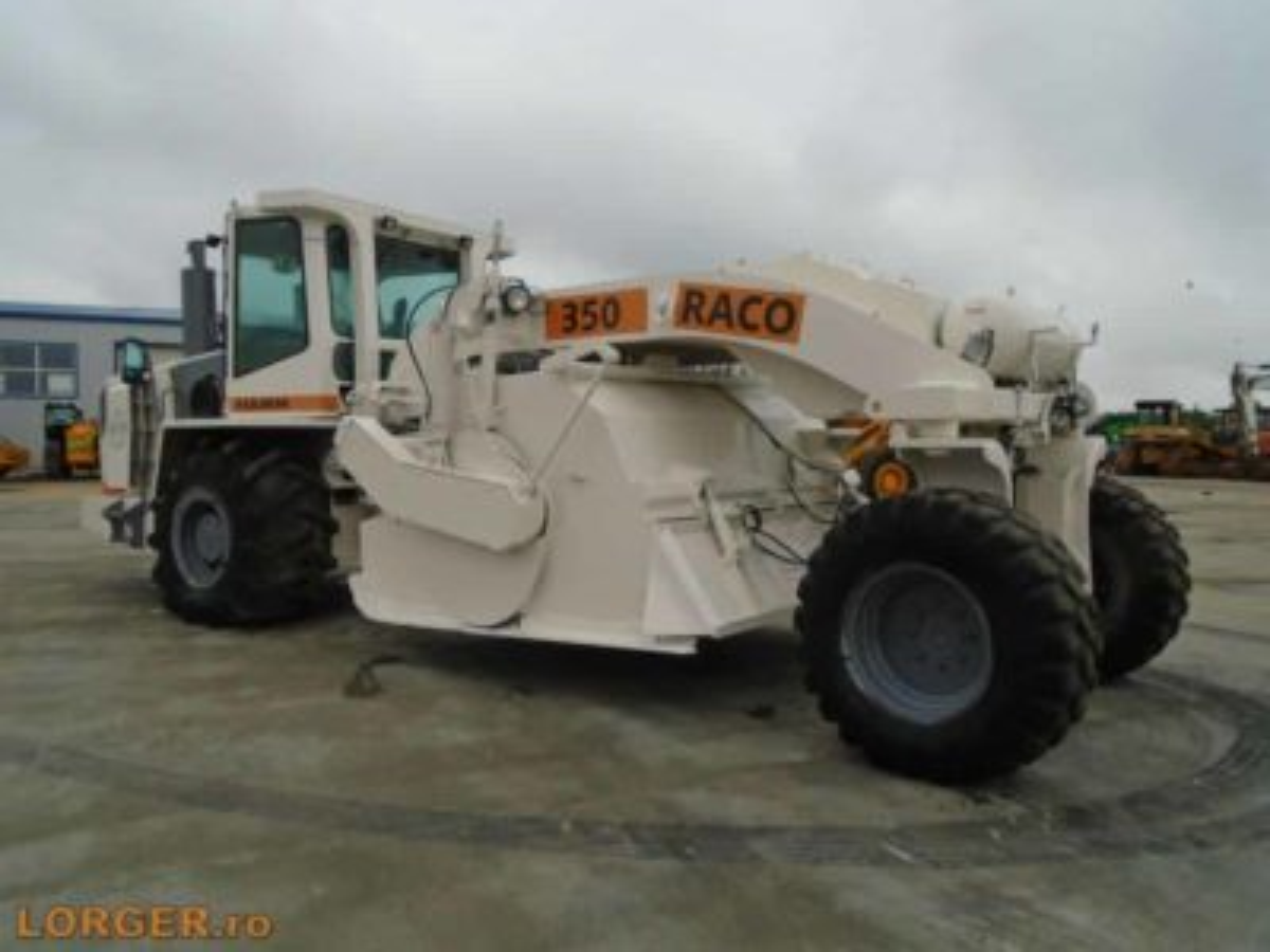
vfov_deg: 53.1
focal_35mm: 26
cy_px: 476
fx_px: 954
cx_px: 635
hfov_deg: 67.3
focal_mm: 4.6
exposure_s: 1/500
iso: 100
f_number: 3.2
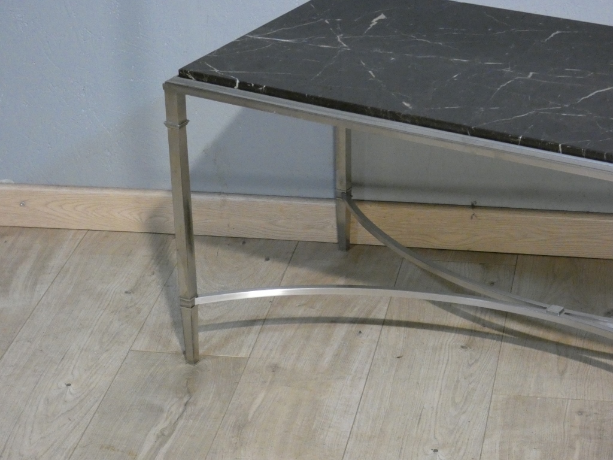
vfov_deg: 13.8
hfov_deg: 18.4
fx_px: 1895
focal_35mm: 107
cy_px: 230
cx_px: 306
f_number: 4.9
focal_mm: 19.2
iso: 1600
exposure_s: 1/125
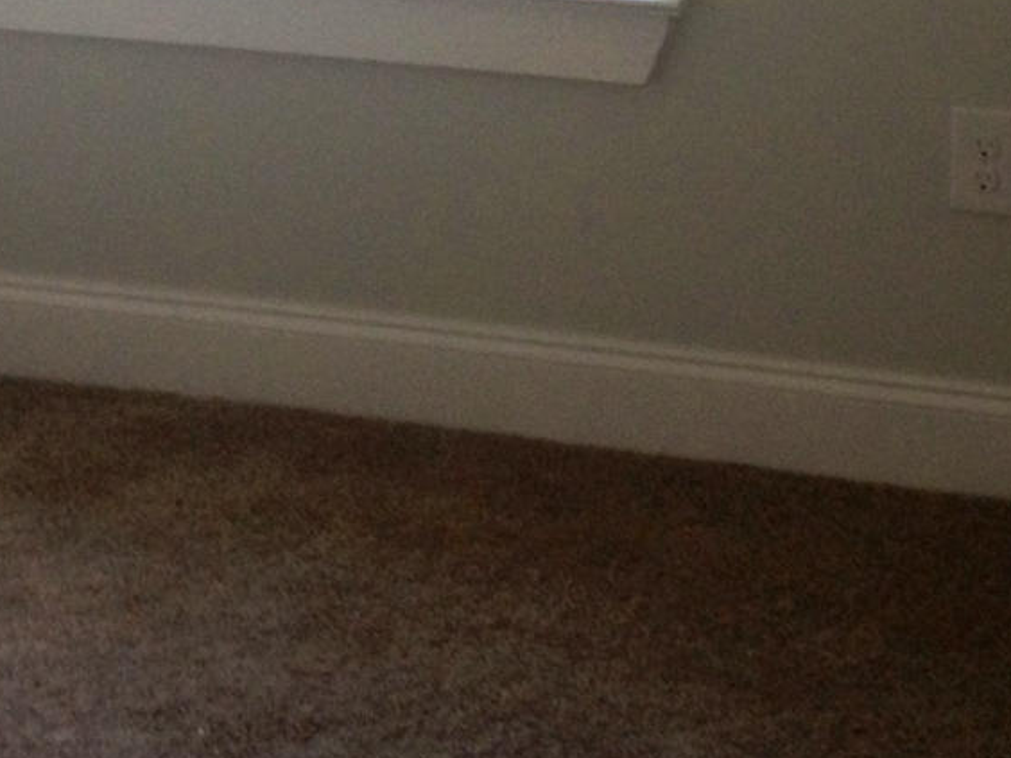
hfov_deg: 15.5
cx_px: 635
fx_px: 3709
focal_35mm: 127
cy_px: -495
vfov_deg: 11.1
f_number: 2.4
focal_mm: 4.28
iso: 80
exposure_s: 1/30
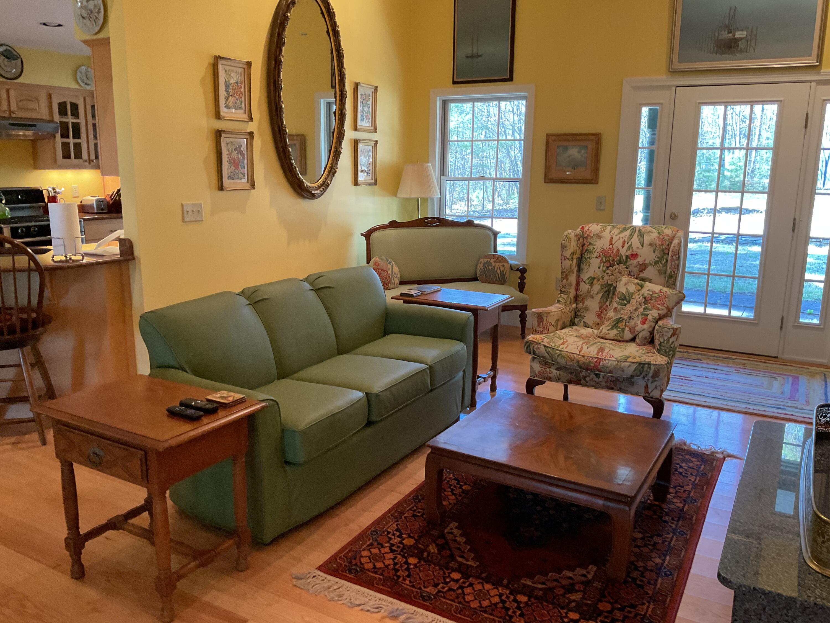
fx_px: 695
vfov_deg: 48.2
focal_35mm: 29
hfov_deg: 61.7
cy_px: 312
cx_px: 415
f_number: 1.8
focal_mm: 3
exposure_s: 1/60
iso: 200
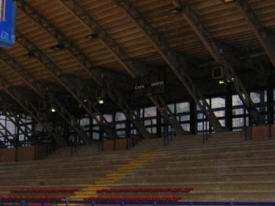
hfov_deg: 30.7
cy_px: 171
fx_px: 500
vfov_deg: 22.9
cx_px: 133
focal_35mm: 63
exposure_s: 1/60.1
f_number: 2.9
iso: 200
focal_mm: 5.7
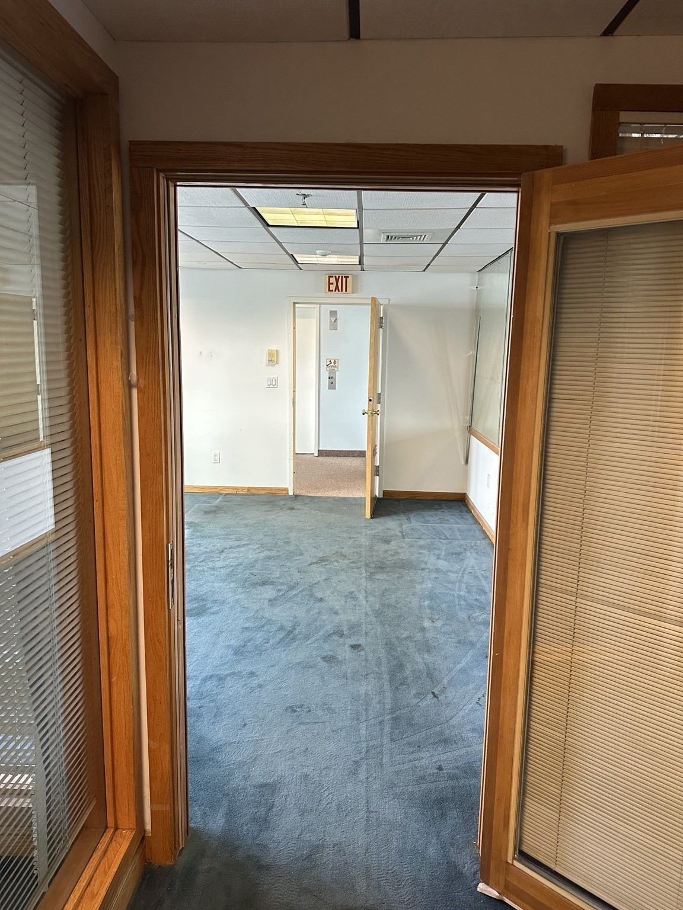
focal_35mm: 24
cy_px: 455
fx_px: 631
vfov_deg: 71.6
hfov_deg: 56.8
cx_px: 342
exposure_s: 1/120
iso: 200
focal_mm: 6.86
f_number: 1.78
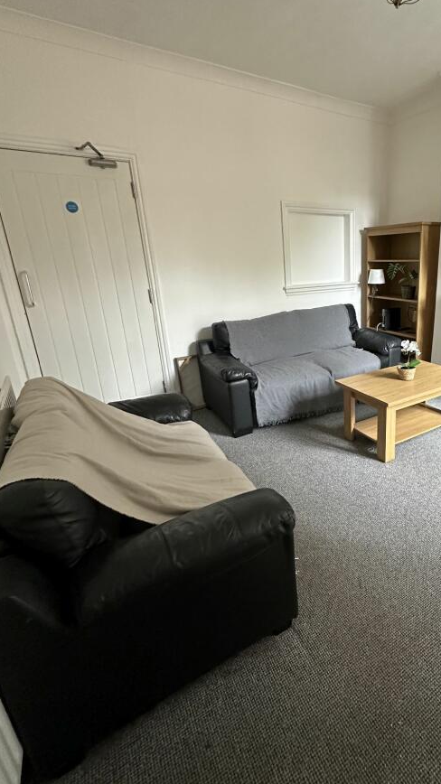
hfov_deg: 58.0
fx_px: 374
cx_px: 329
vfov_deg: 92.5
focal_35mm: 18
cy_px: 367
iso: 500
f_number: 2.2
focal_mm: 2.22
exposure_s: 1/50
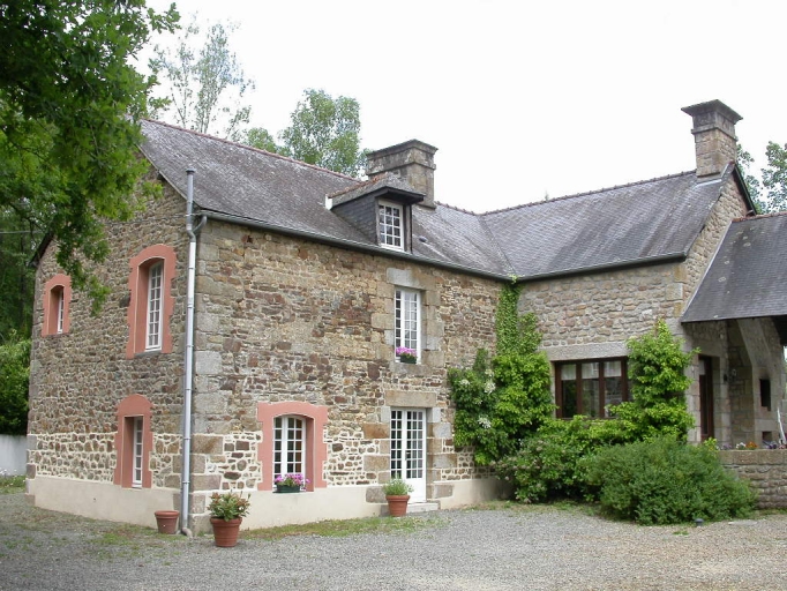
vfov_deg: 37.7
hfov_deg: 49.0
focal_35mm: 38
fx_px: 864
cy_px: 296
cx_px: 394
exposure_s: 1/191
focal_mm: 7.85
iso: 100
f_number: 5.3
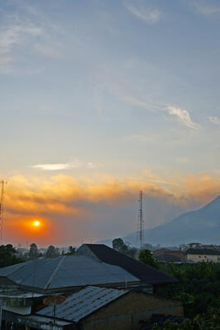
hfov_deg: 28.9
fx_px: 421
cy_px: 162
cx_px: 163
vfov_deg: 42.7
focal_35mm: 46
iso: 100
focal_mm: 20
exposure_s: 1/160
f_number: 4
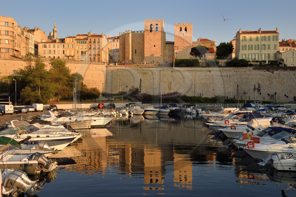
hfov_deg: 46.4
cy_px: 98
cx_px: 148
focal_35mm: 42
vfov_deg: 31.8
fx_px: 345
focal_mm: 42
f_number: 11
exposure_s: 1/320
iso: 400
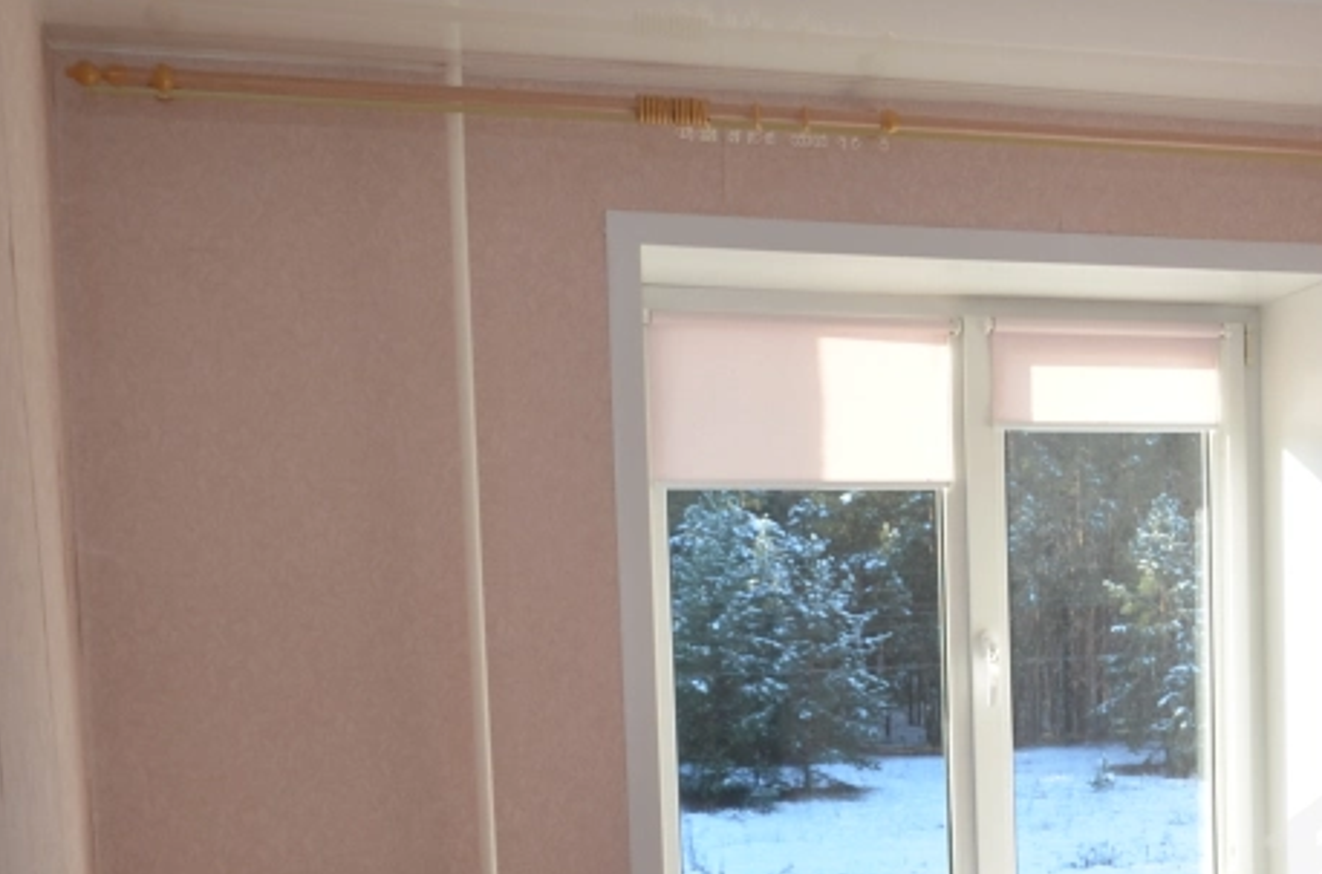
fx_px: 2711
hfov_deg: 24.7
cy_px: 838
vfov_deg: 18.0
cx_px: 1602
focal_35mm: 74
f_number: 3.5
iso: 160
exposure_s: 1/200
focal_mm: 18
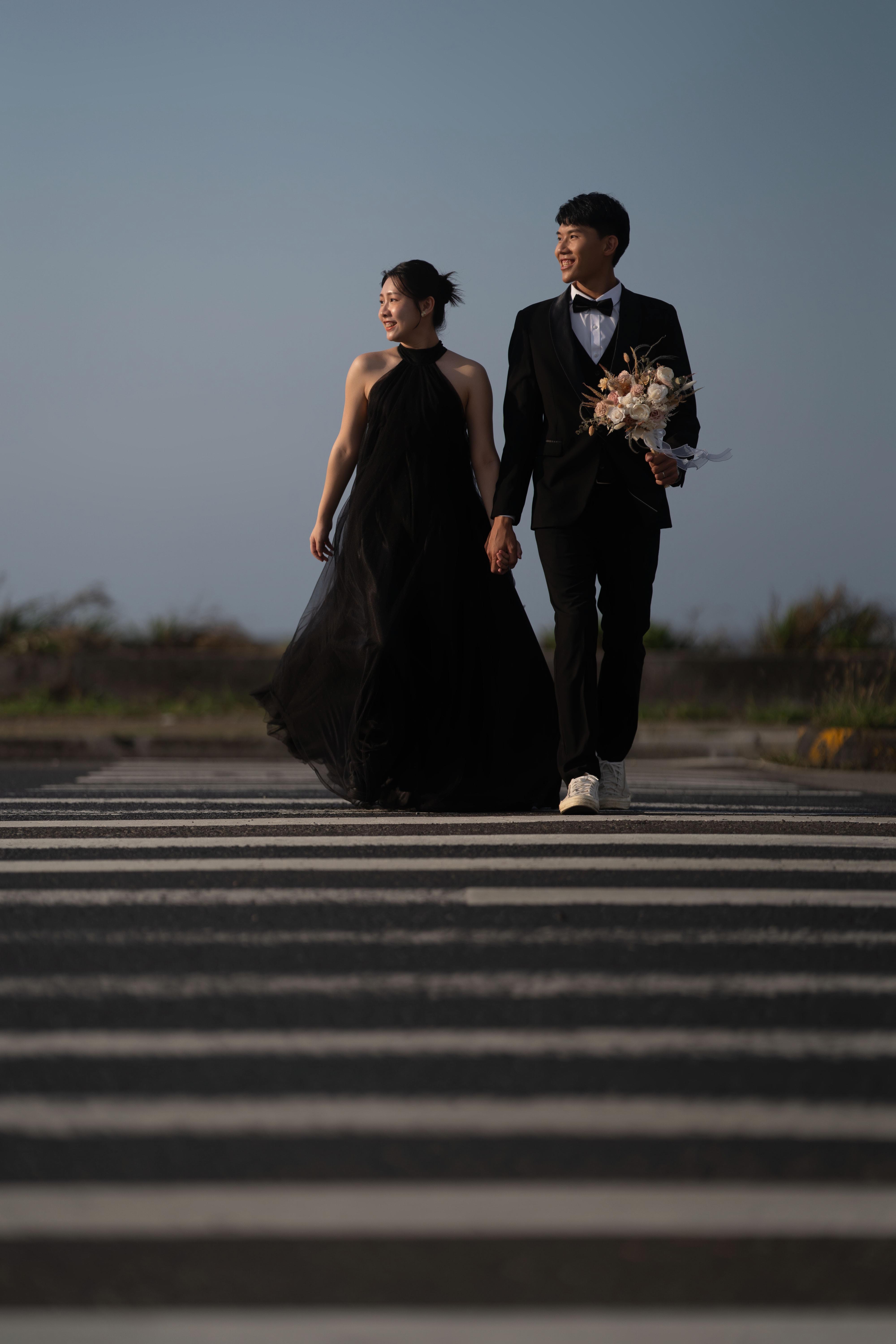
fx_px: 5040
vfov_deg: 15.2
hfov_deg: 10.2
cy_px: 672
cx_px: 448
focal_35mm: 135
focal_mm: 135
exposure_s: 1/5000
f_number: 1.8
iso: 100
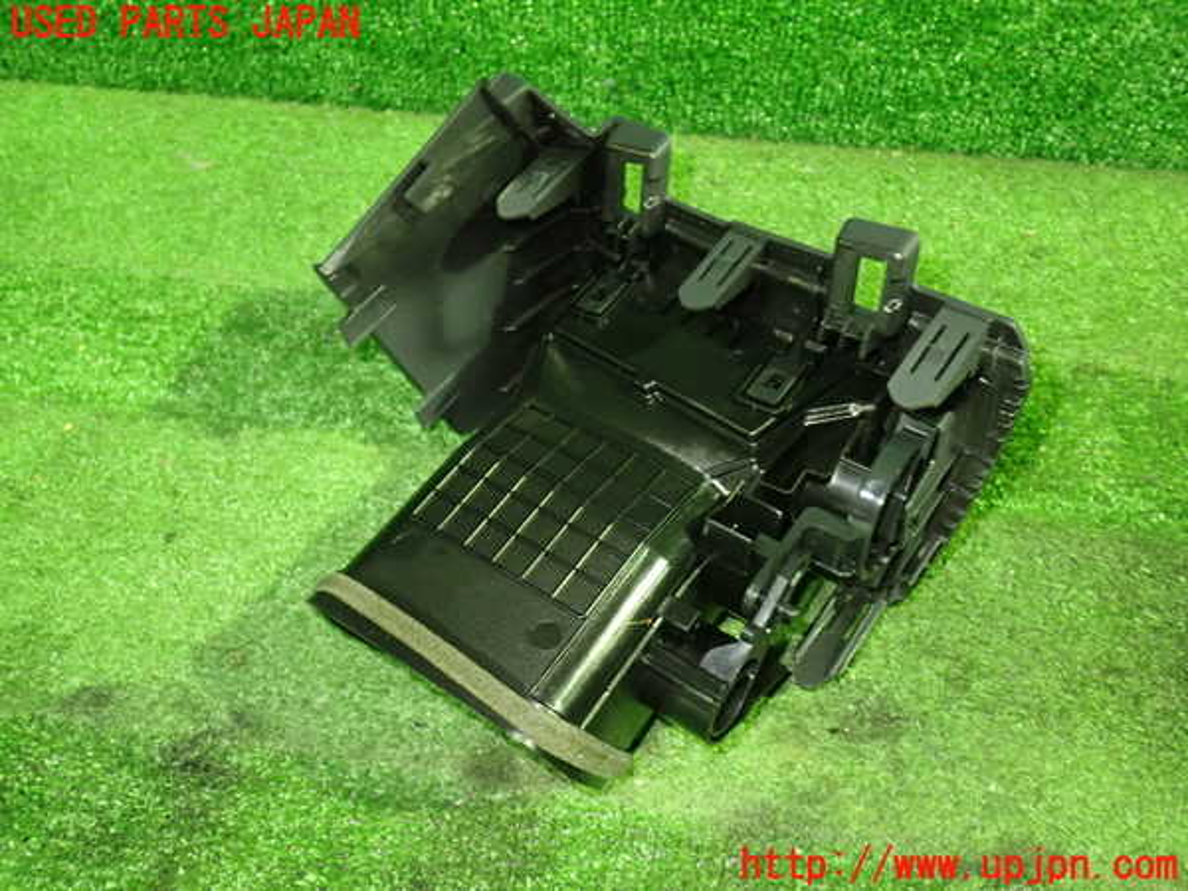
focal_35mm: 30
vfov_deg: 46.8
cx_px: 594
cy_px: 446
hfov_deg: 60.0
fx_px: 1030
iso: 800
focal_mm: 5.4
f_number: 2.3
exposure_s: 1/20
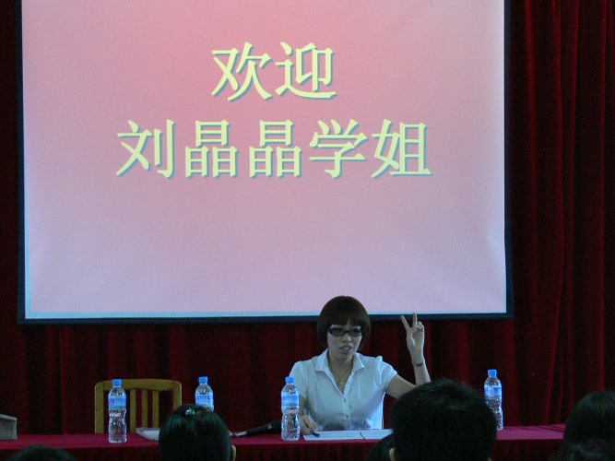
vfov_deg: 12.1
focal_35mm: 122
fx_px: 2167
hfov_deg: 16.2
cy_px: 230
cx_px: 308
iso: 200
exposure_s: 1/13
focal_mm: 16.3
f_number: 3.2
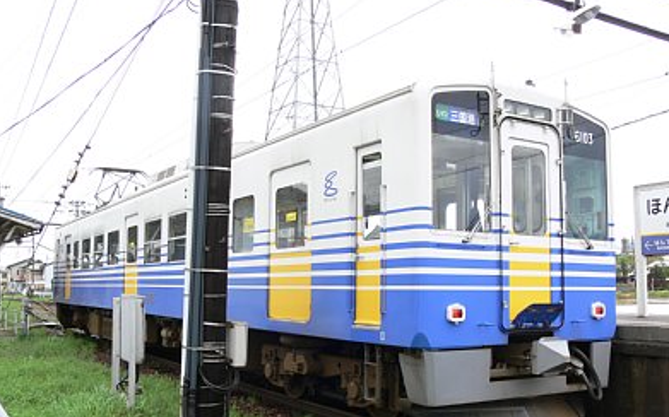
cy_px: 236
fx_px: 693
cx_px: 332
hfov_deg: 51.6
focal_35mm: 38
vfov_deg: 33.5
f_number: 4
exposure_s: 1/80
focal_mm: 7.4
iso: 80
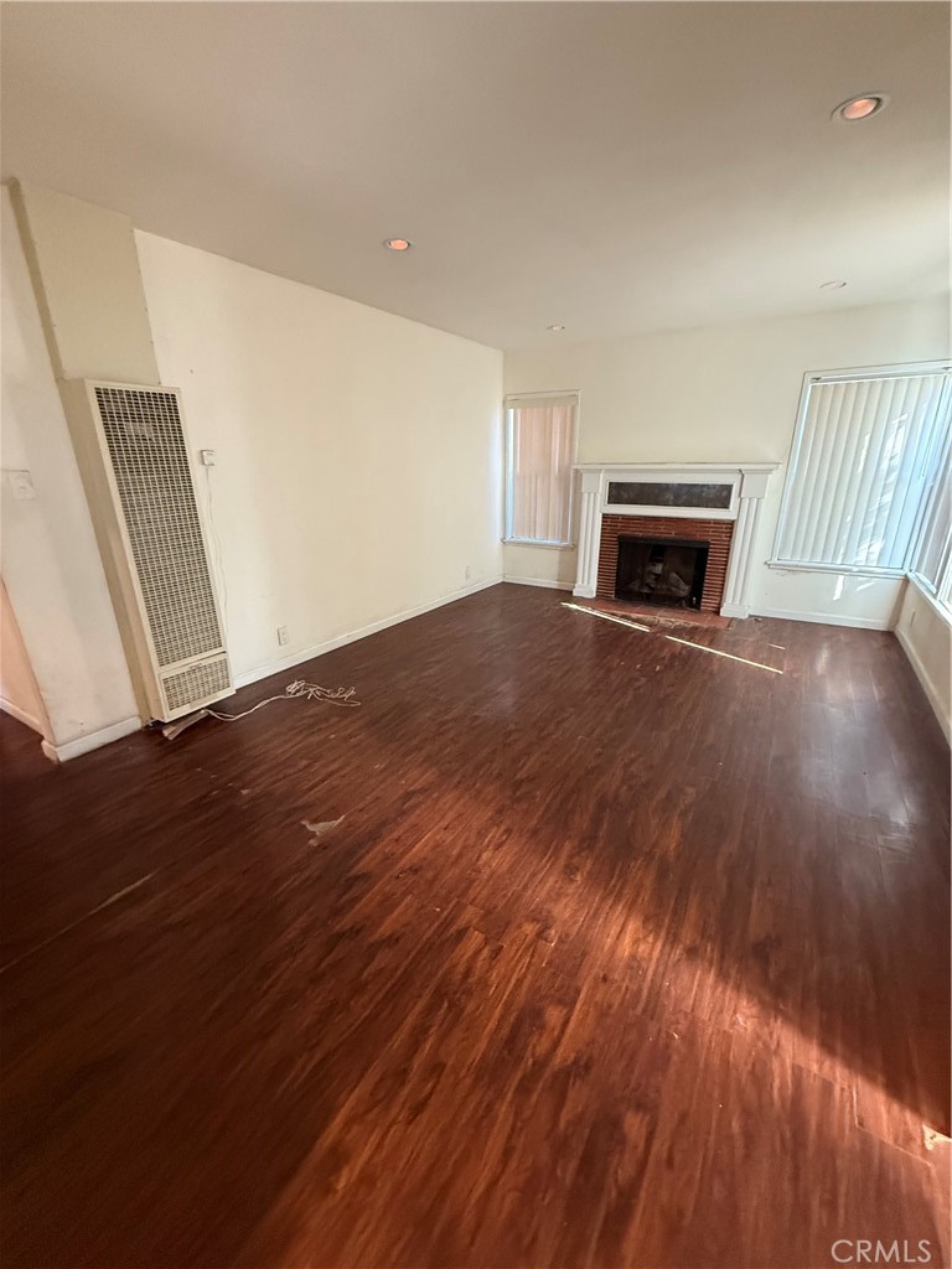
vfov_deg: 102.1
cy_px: 634
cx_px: 476
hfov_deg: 85.7
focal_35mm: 14
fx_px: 513
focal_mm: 2.22
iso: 640
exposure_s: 1/60
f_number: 2.2
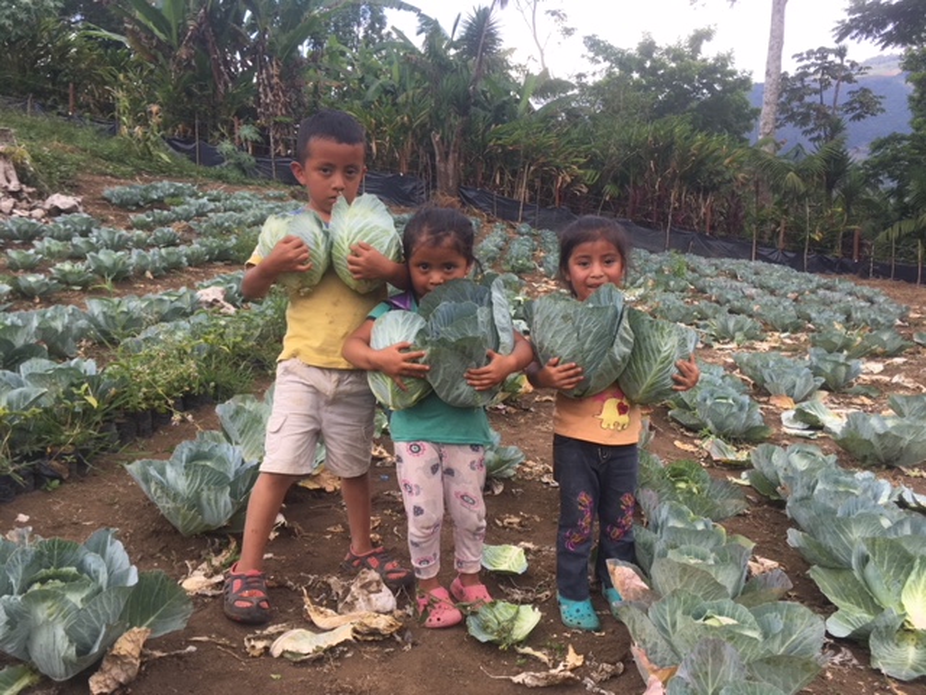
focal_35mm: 29
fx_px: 776
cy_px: 348
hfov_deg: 61.7
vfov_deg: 48.2
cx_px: 463
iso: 25
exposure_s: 1/371
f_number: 2.2
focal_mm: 4.15
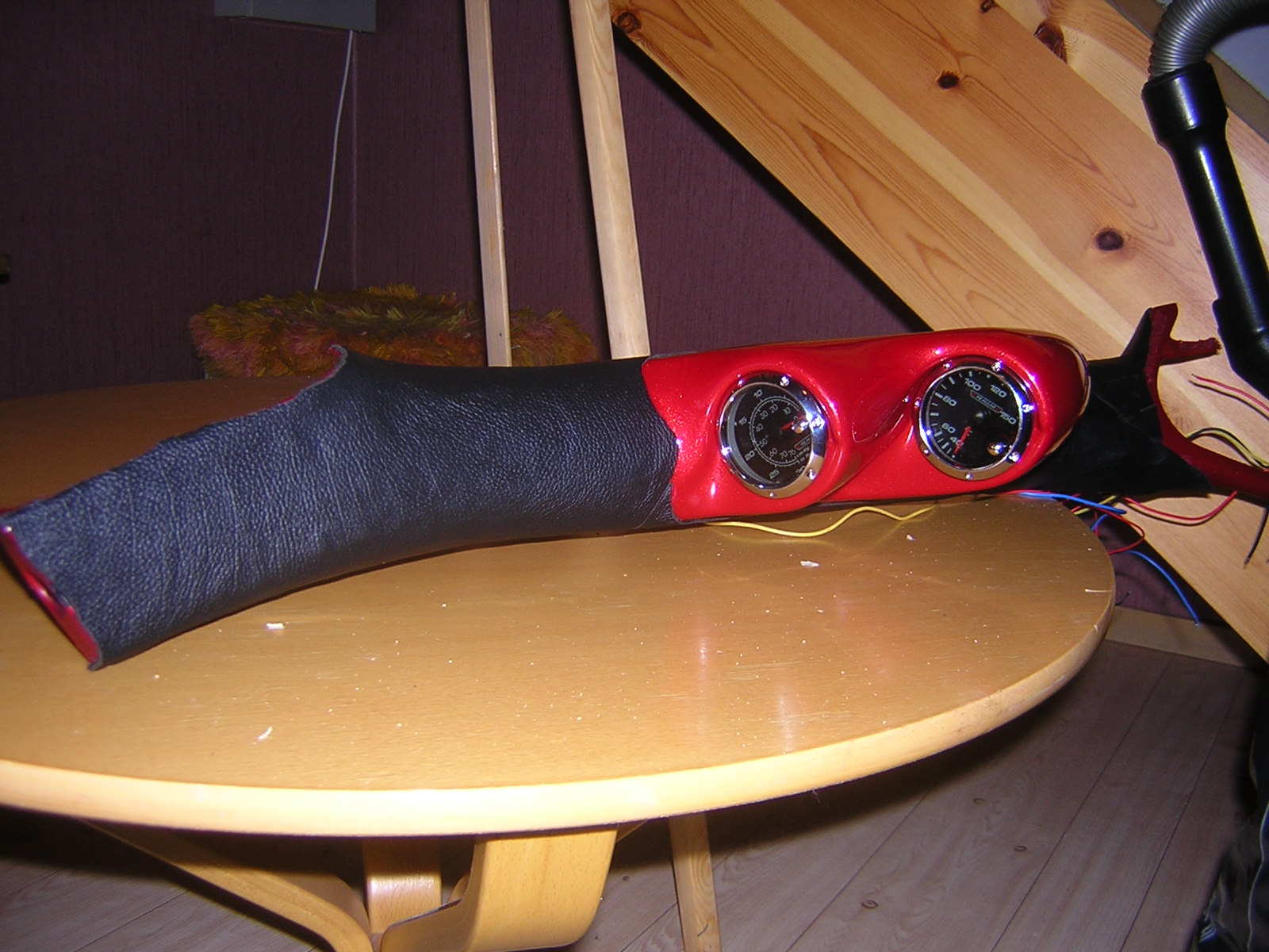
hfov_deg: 51.4
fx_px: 1320
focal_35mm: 36
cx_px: 634
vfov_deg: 39.7
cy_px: 476
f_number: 2.6
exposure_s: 1/60.1
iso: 100
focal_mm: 4.7
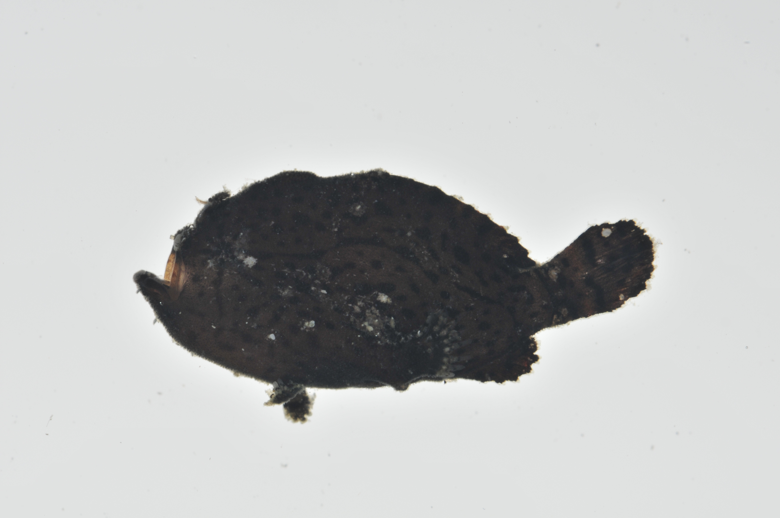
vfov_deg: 8.7
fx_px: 3408
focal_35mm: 158
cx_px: 390
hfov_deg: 13.1
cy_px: 259
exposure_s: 1/60
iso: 200
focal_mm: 105
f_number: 25
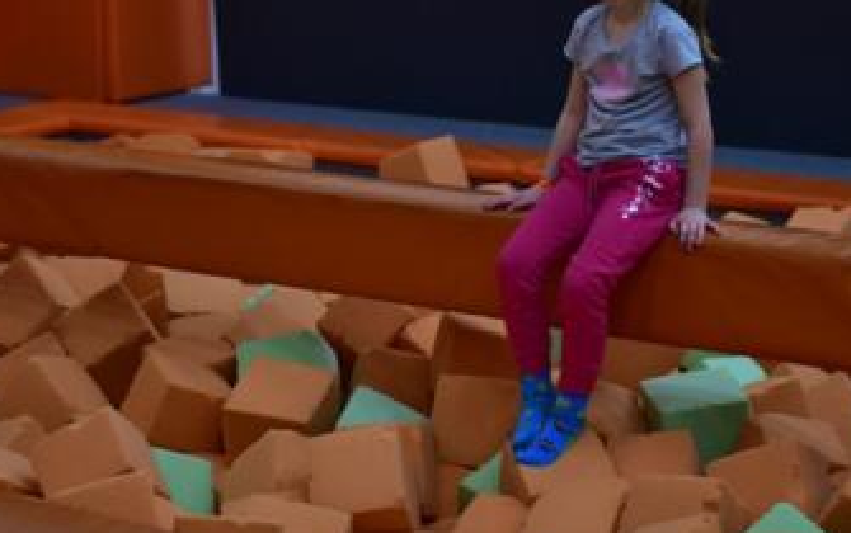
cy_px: 135
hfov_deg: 18.3
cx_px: 419
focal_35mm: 114
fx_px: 2646
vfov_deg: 11.5
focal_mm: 50
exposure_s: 1/500
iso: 1250
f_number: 1.8
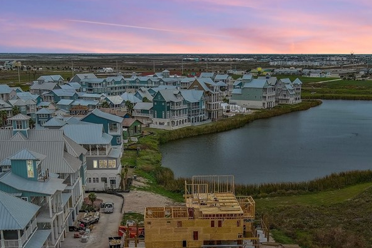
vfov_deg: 24.8
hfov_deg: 37.5
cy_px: 224
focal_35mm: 53
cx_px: 196
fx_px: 548
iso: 100
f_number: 2.8
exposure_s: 1/800
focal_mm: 10.57
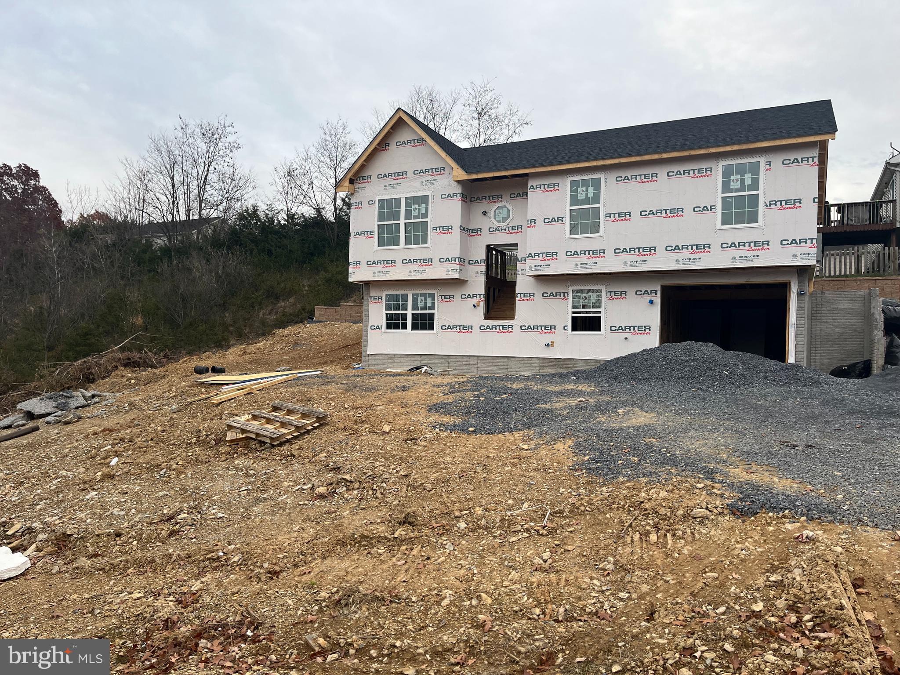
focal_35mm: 26
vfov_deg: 53.1
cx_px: 450
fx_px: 676
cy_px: 338
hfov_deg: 67.3
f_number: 1.6
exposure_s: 1/487
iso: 50
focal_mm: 5.1
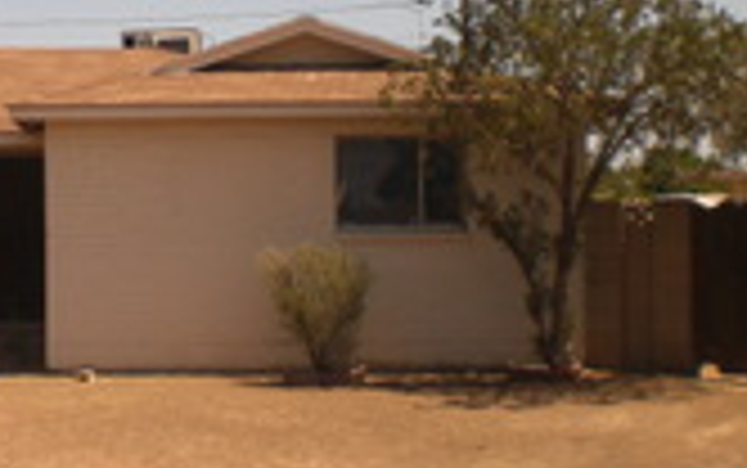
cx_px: -4
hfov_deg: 23.6
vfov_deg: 15.6
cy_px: 189
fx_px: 1711
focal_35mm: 84
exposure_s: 1/500
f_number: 4.4
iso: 50
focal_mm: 6.3
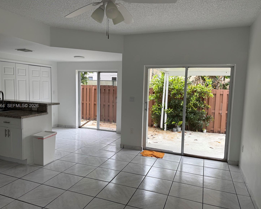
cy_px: 106
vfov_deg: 54.9
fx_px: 201
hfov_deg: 66.0
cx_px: 127
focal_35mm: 26
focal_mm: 6.76
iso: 80
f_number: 1.78
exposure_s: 1/387
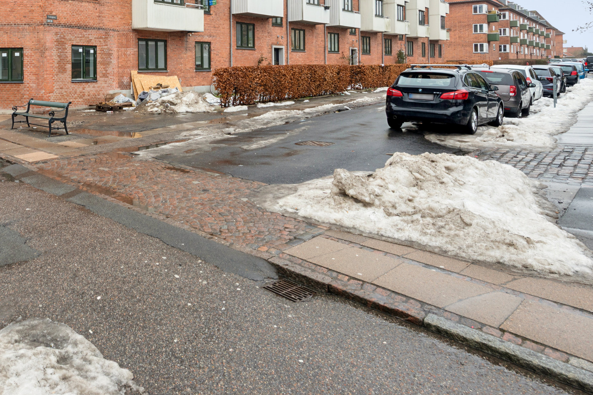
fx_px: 445
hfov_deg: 62.3
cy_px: 63
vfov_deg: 44.8
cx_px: 128
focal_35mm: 27
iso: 200
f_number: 10
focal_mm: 16
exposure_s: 1/50
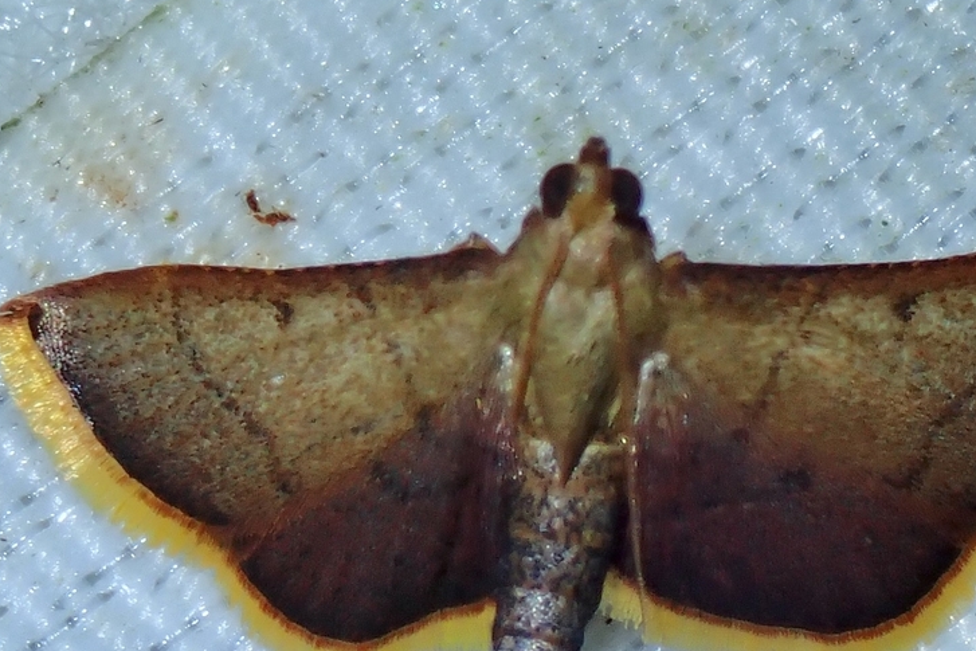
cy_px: 387
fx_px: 4420
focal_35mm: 163
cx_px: 584
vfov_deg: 8.4
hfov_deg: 12.6
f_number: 6.3
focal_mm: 18
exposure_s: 1/1250
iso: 100
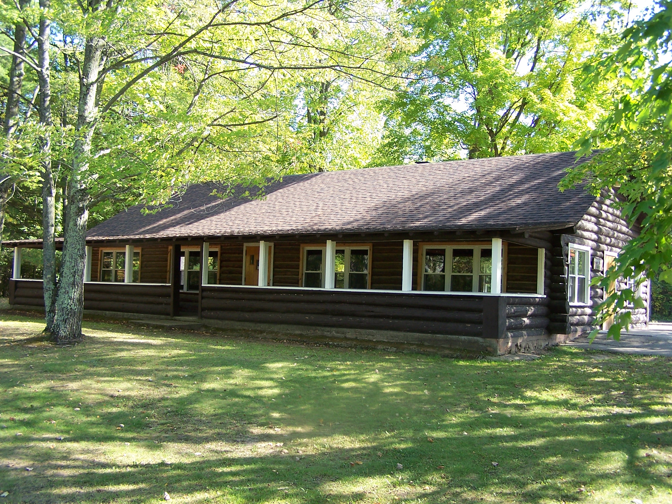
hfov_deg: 49.0
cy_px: 252
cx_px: 336
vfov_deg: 37.7
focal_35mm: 38
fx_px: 738
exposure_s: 1/125
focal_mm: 6.3
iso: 80
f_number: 2.8
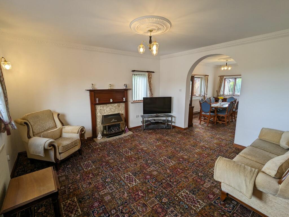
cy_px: 108
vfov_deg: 78.2
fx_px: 134
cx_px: 144
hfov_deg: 94.4
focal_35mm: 16
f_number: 2.2
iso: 51
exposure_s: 1/67.7
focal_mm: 2.35
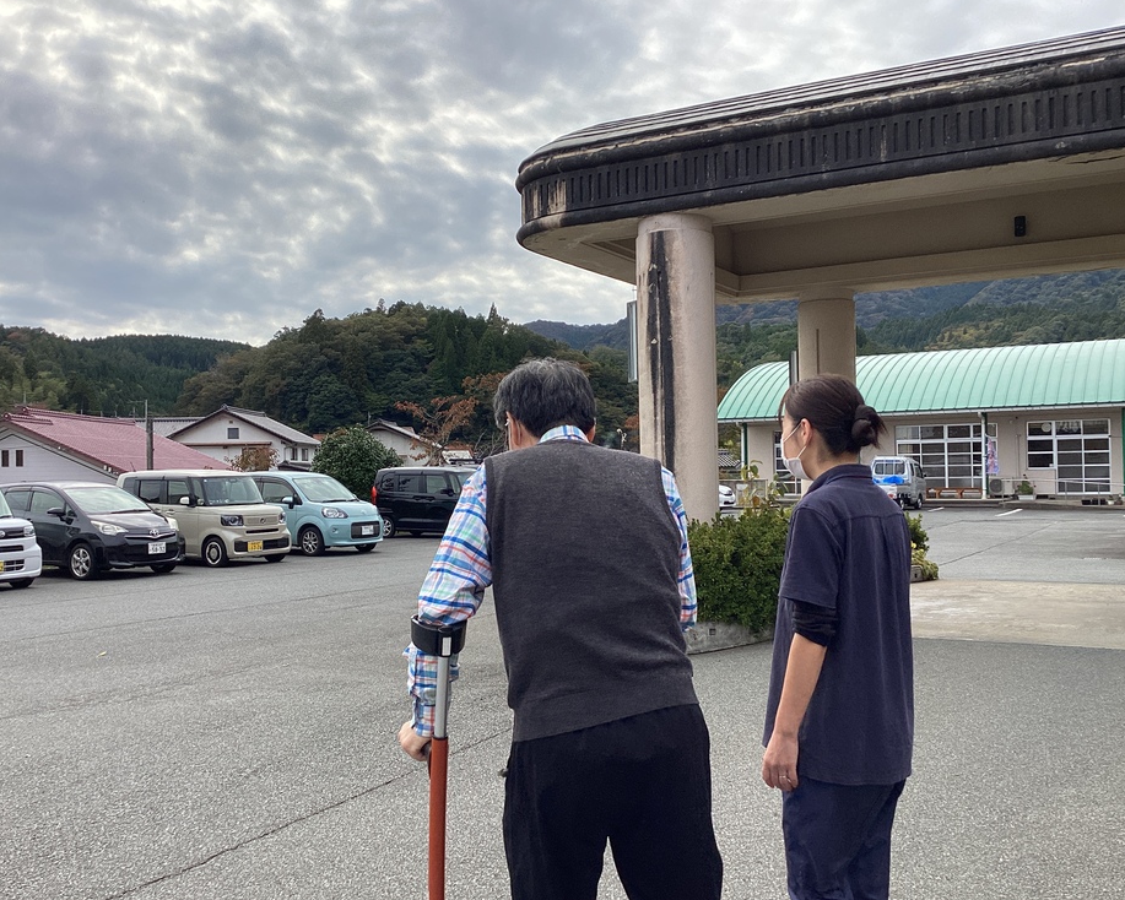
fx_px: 1099
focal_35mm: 33
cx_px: 572
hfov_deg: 54.2
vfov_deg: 44.6
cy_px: 456
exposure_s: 1/721
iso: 25
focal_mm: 3.3
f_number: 2.4
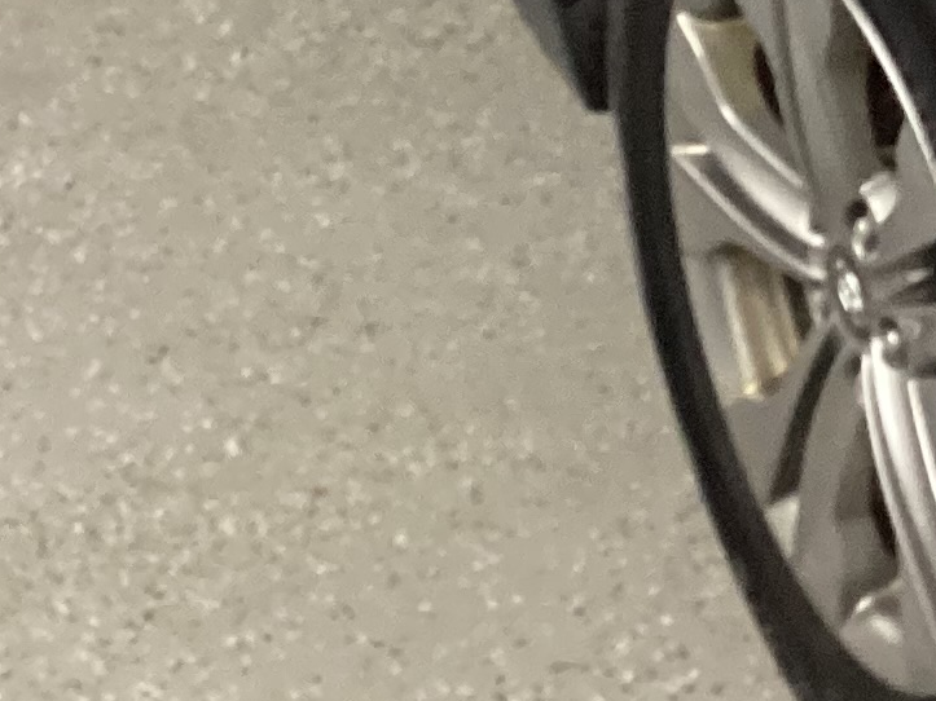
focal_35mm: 140
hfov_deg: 13.0
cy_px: -605
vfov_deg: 10.0
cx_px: 1576
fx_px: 3785
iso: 320
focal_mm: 3.3
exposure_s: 1/40
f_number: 2.4
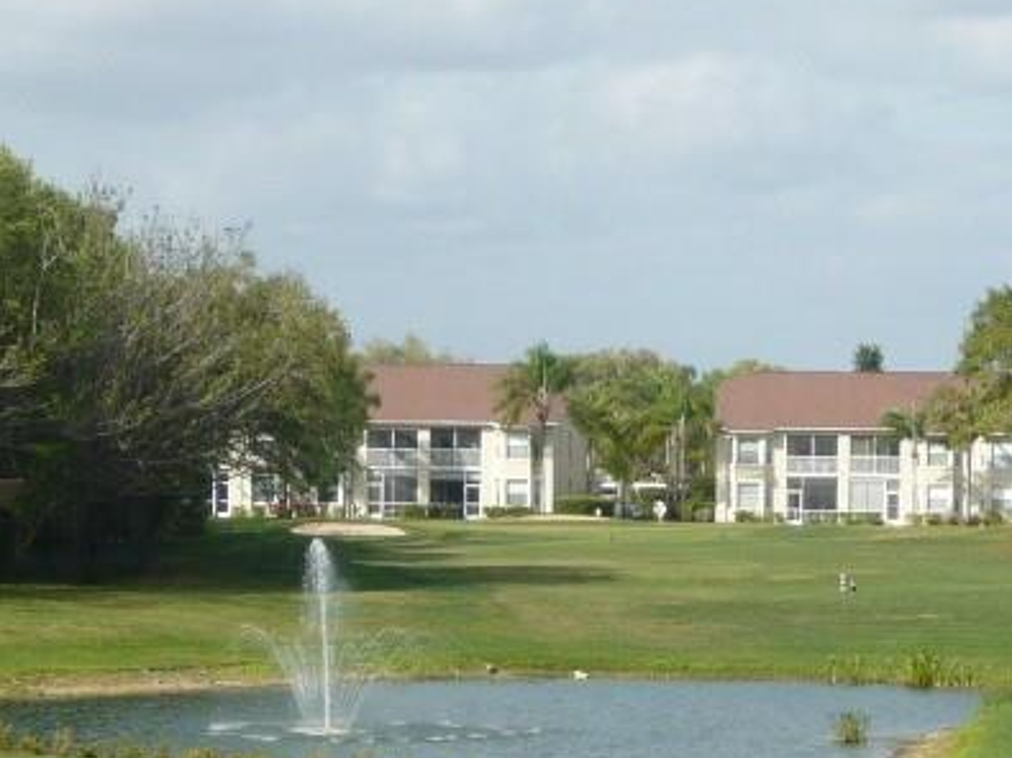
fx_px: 4968
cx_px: 487
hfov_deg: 11.6
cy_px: 420
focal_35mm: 170
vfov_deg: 8.7
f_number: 4.5
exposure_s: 1/800
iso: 100
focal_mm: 11.1
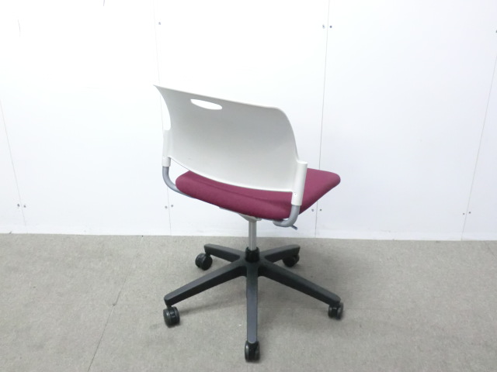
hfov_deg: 49.0
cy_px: 186
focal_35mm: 38
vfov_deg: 37.7
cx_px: 248
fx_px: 546
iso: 800
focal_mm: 6.9
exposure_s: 1/25
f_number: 3.9
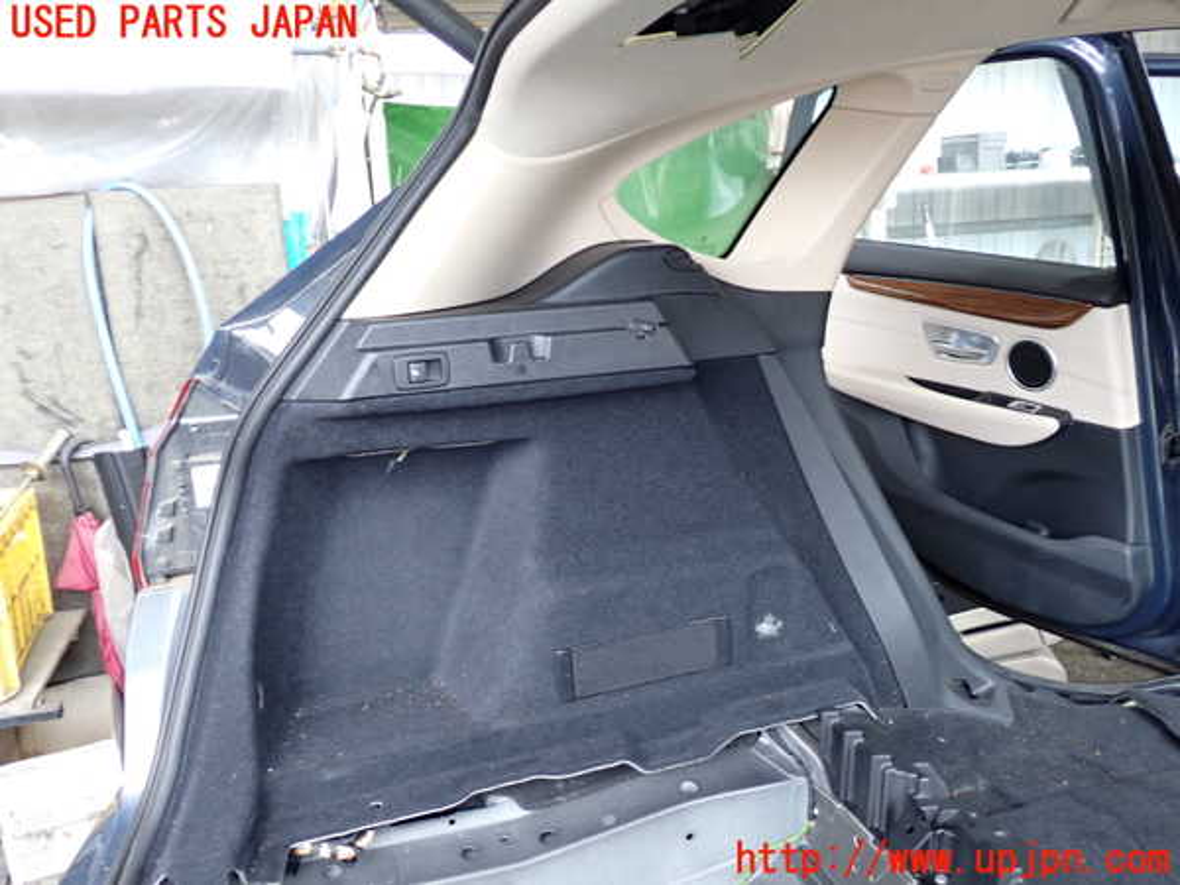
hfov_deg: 60.0
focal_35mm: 30
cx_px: 590
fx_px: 1023
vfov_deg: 46.8
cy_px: 442
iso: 250
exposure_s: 1/30
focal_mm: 5.4
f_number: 2.3
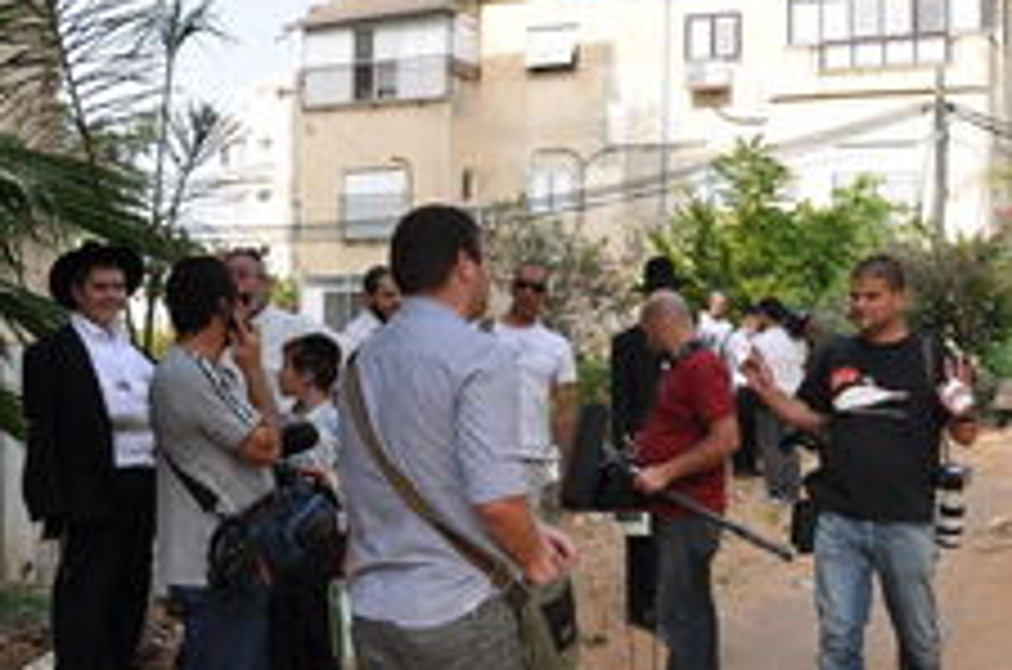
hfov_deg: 40.9
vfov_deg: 27.9
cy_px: 389
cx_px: 634
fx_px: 1346
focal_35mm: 48
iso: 200
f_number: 8
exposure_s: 1/250
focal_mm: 18
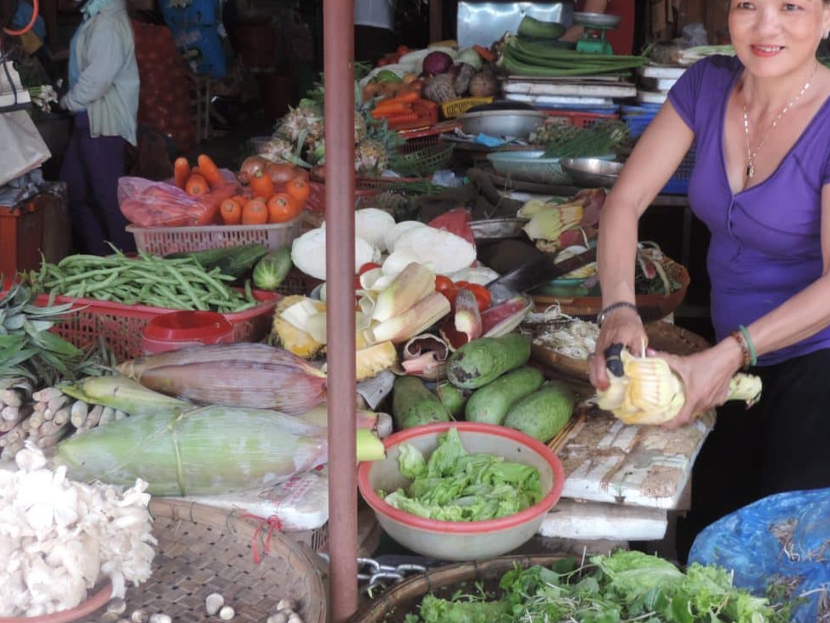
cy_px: 320
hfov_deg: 36.8
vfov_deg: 28.0
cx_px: 463
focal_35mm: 52
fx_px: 1247
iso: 110
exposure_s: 1/50
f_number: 3.3
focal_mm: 6.2
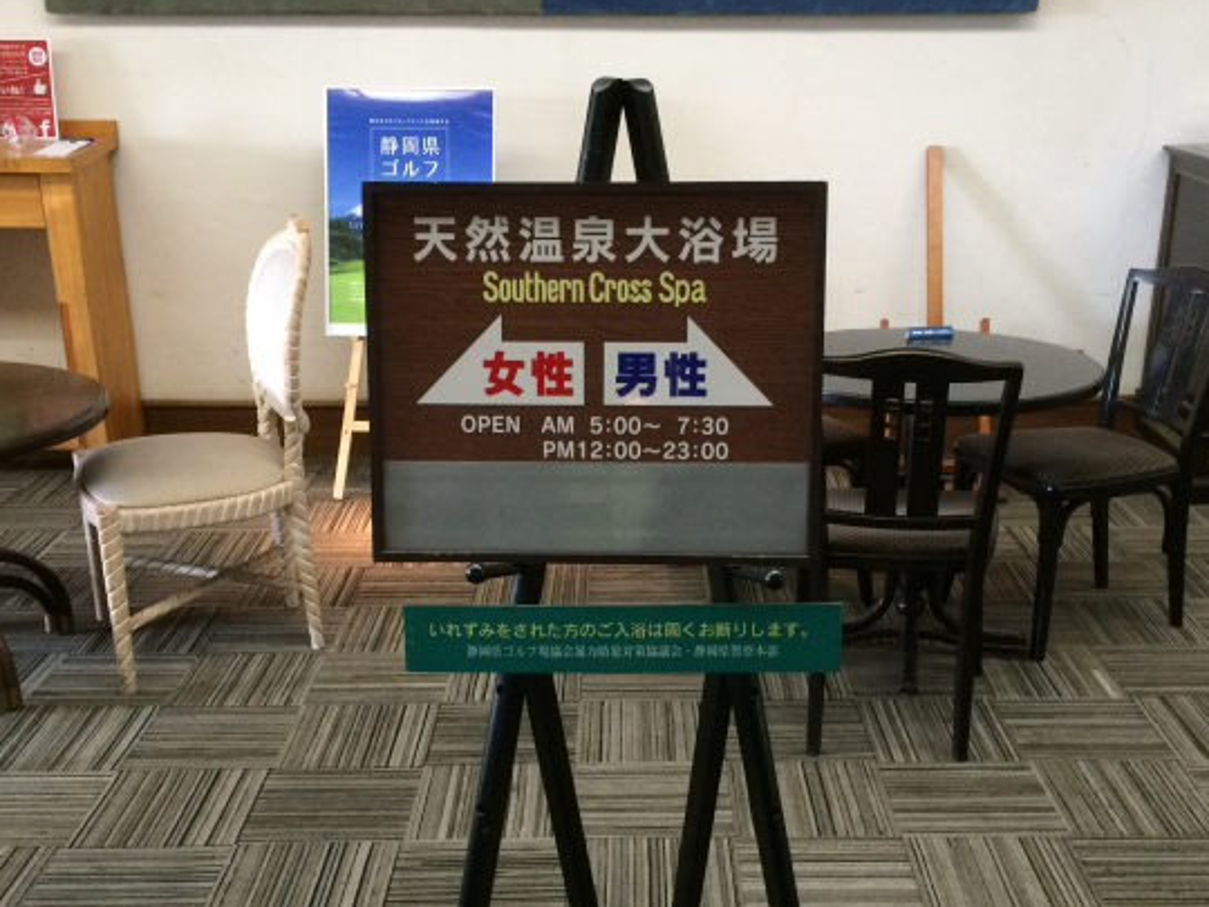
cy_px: 607
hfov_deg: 43.8
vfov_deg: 33.3
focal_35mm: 43
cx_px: 643
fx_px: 1502
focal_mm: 4.15
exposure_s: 1/33
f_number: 2.2
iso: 250
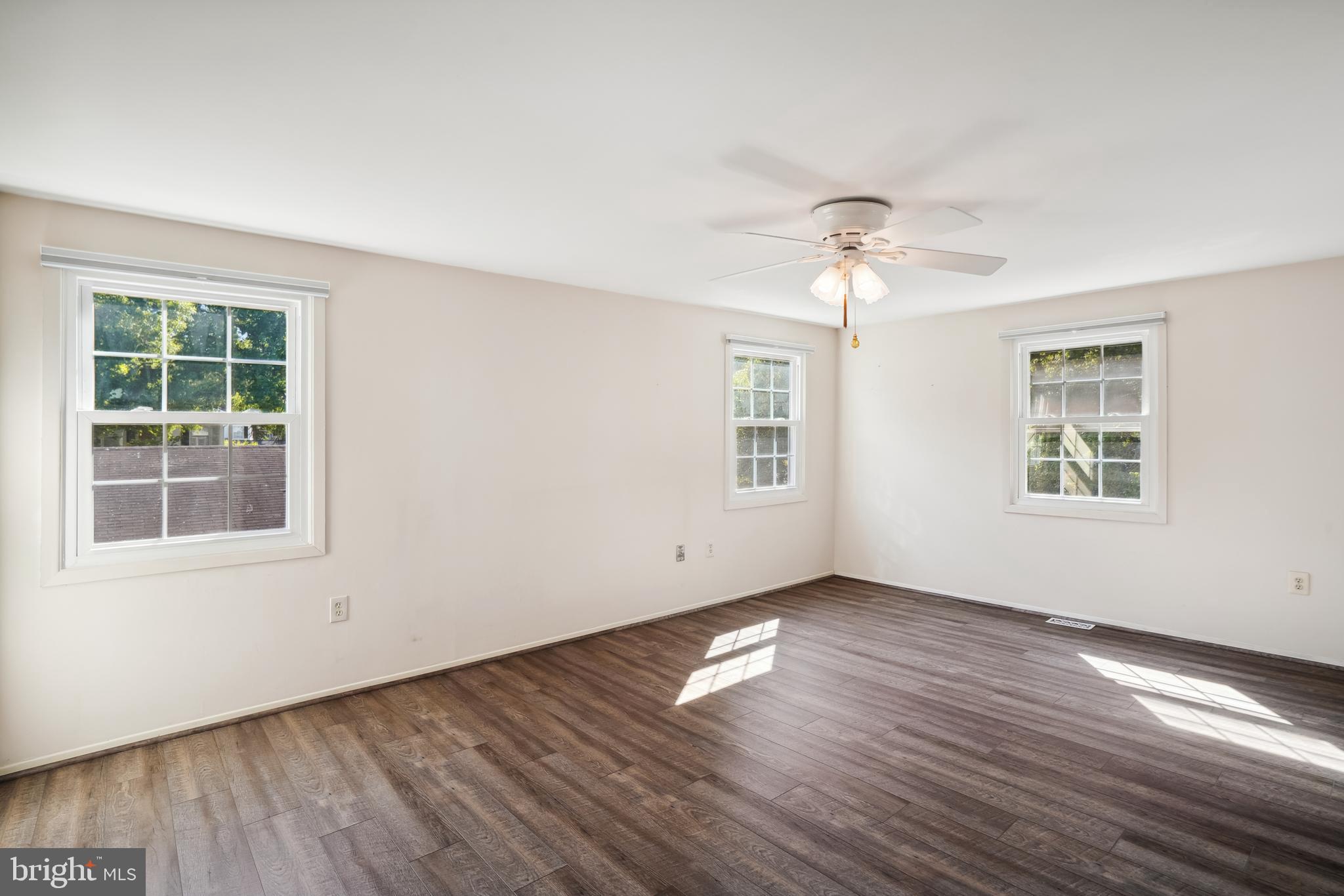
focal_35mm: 16
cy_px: 448
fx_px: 597
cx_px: 672
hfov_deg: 96.7
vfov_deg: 73.7
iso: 100
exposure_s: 1/5
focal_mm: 16
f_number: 8
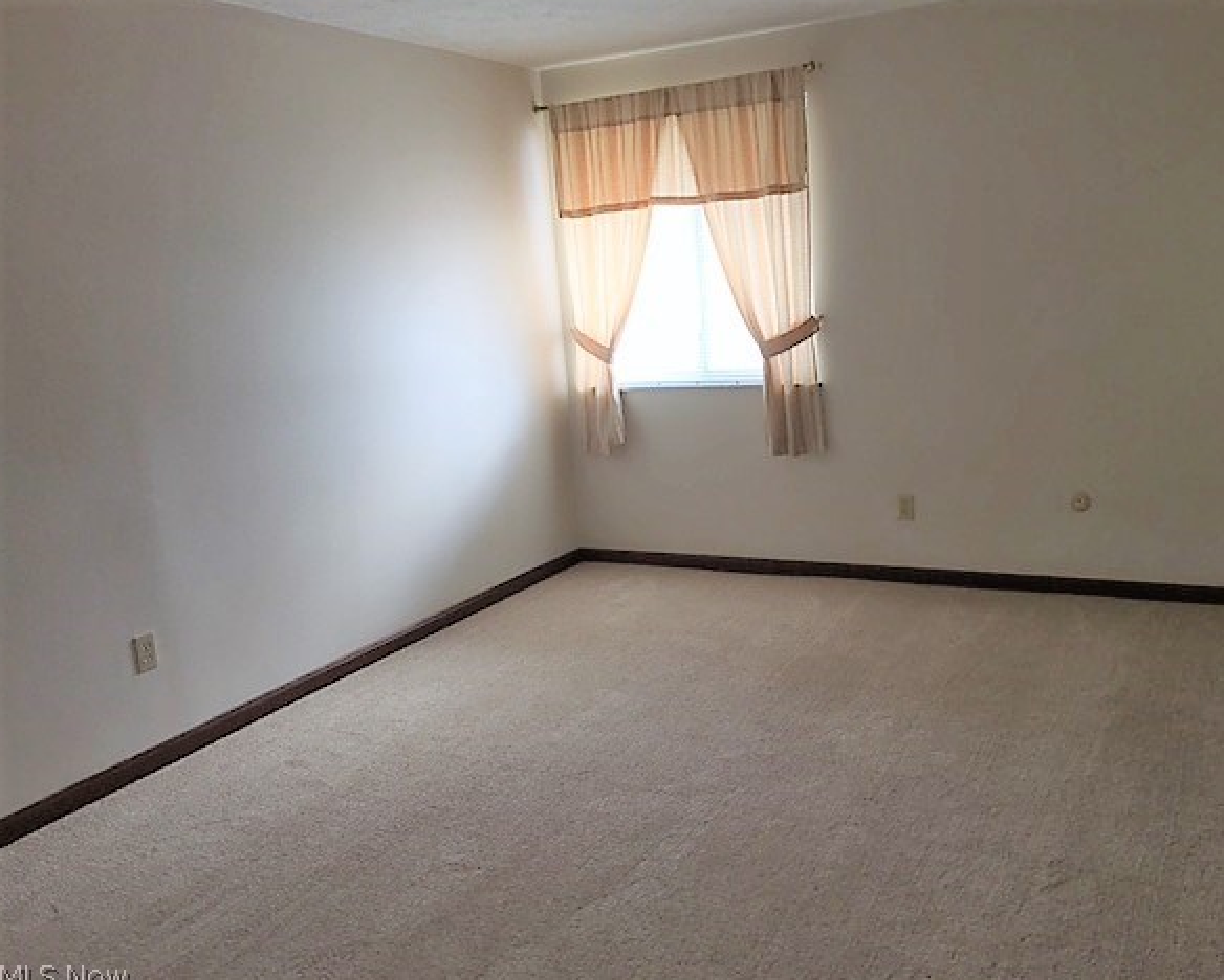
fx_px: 1124
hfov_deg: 57.1
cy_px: 496
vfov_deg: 47.2
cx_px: 662
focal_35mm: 31
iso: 25
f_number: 2.2
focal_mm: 4.15
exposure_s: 1/43
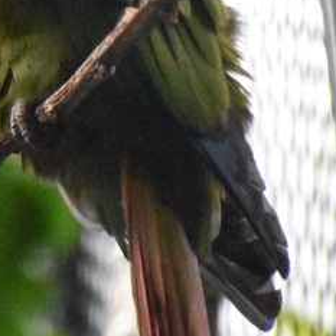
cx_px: -231
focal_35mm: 785
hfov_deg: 2.2
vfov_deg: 2.2
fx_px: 8621
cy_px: 44
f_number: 5.6
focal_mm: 140
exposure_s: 1/400
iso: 12800
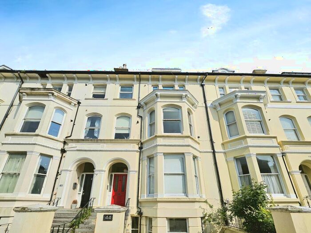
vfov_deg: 89.9
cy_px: 116
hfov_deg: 106.2
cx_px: 156
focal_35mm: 13
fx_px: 117
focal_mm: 1.7
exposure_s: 1/3333
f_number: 2.2
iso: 32
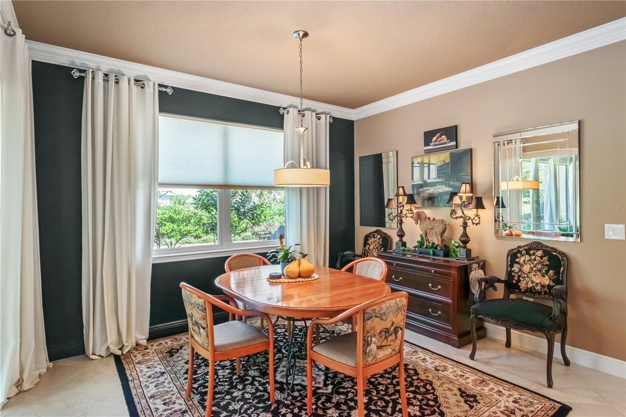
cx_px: 313
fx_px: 313
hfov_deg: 90.0
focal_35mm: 18
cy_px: 208
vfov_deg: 67.4
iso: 250
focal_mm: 12
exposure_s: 1/1.67
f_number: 9
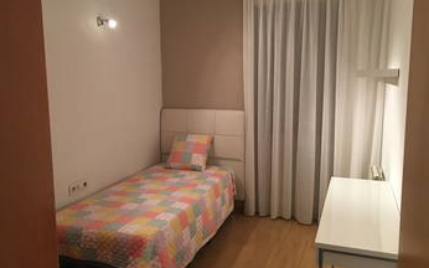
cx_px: 221
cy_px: 130
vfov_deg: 39.4
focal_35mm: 32
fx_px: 374
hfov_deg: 59.7
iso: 100
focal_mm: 4.15
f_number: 2.2
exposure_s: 1/10
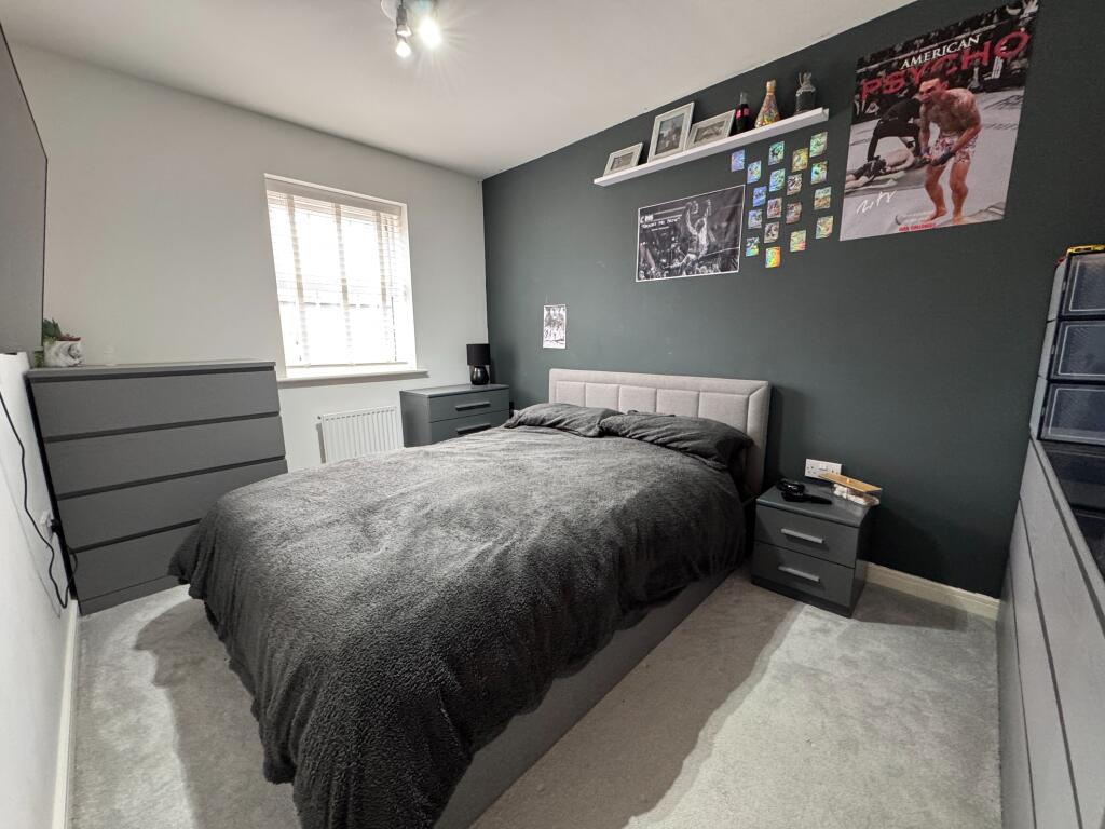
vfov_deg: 85.7
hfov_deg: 102.1
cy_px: 414
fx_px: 447
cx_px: 552
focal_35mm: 14
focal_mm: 2.22
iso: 400
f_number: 2.2
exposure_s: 1/50
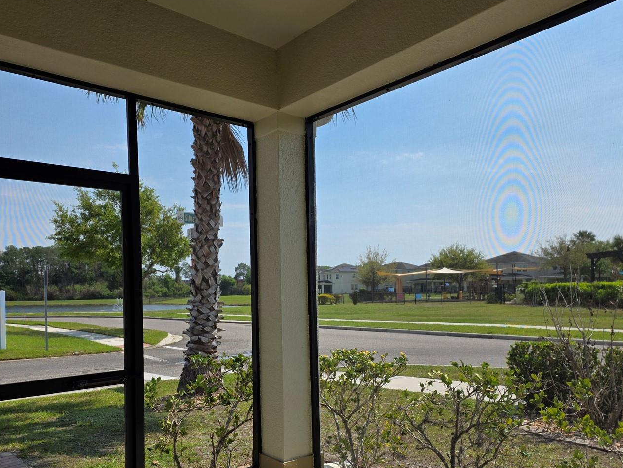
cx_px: 269
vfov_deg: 47.9
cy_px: 289
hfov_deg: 61.4
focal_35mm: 29
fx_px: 522
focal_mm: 6.3
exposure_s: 1/4889
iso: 80
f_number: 1.7
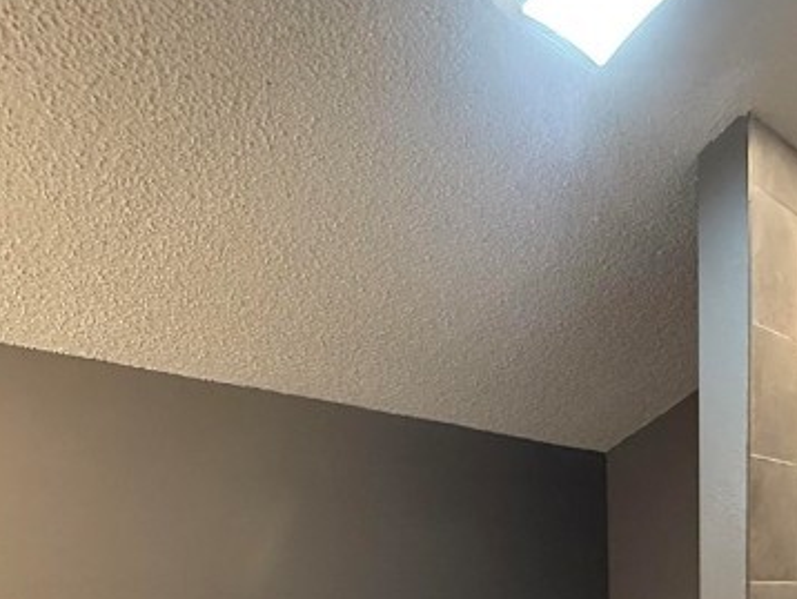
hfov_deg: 44.6
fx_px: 922
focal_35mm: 40
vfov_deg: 30.6
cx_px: 632
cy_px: 717
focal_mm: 2.22
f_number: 2.2
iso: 640
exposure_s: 1/60
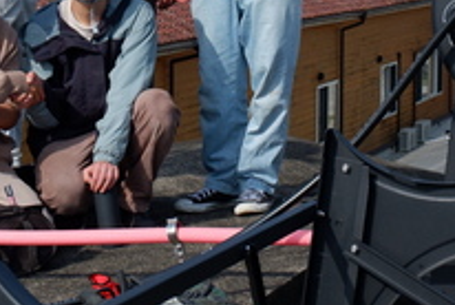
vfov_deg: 11.6
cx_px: 119
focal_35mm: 118
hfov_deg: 17.2
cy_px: 33
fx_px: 1494
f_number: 9
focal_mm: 22.8
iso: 200
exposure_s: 1/450
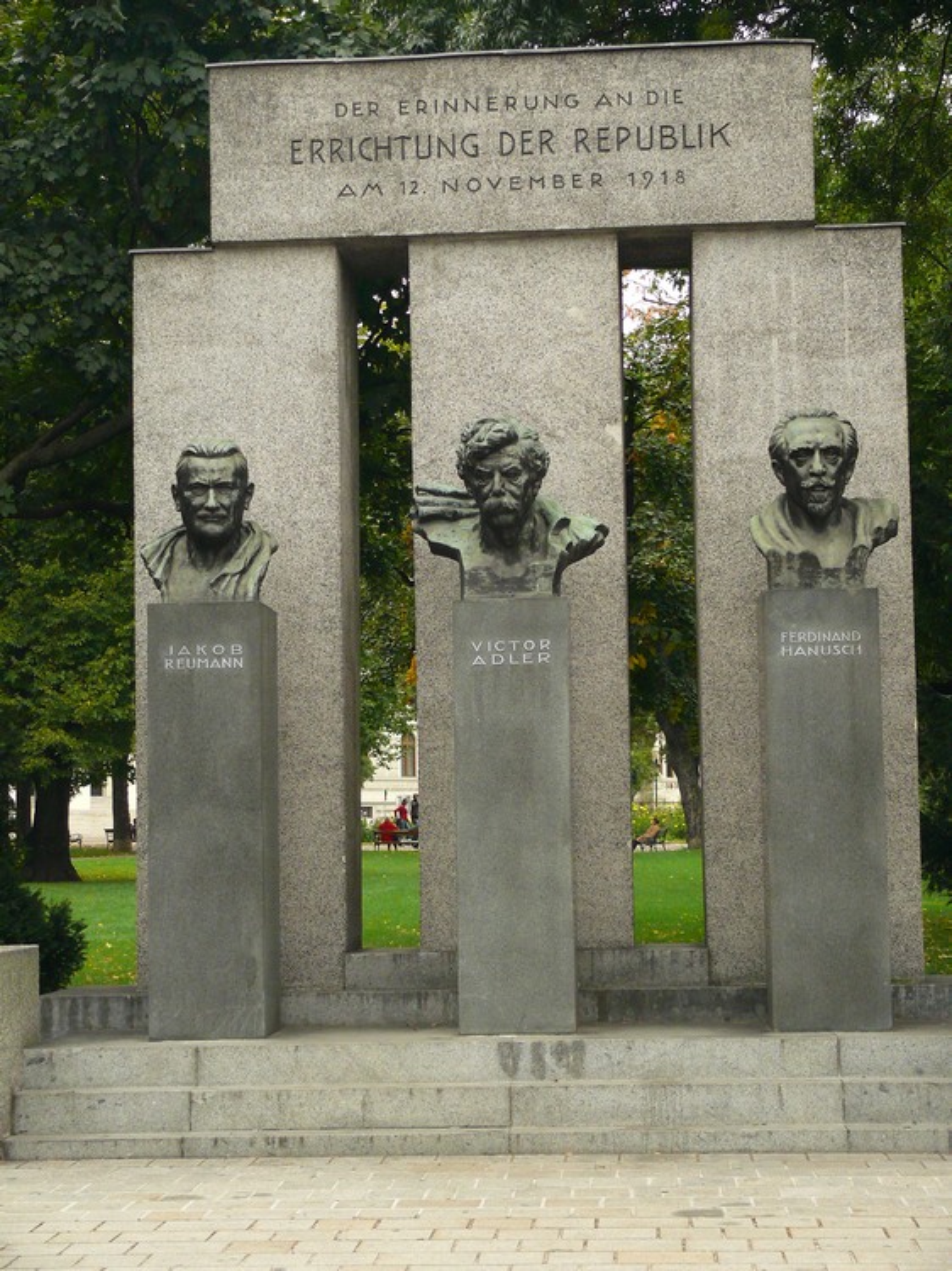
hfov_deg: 22.2
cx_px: 476
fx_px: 2422
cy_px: 636
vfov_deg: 29.4
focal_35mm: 66
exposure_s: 1/125
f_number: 3.2
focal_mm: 13.9
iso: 250
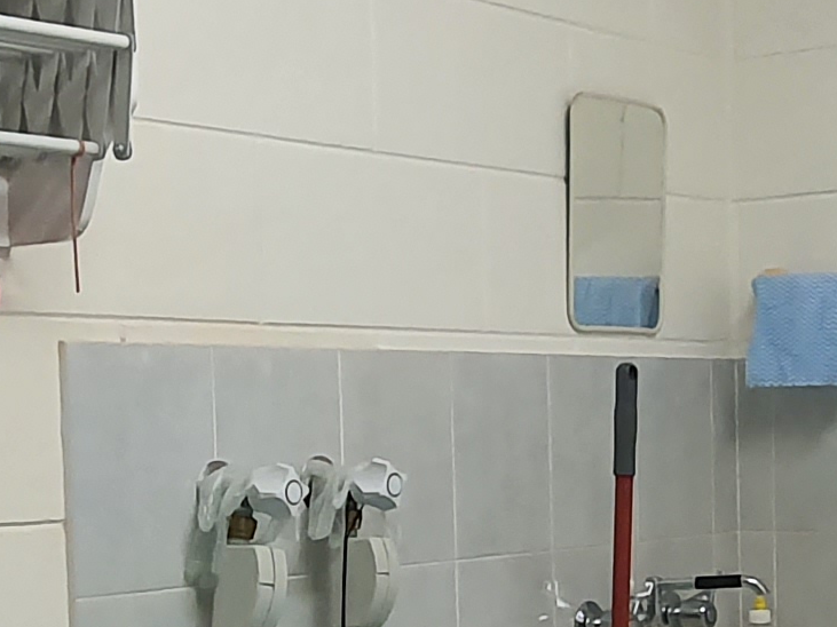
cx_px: 482
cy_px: 598
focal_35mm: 82
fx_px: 1982
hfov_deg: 23.8
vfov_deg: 17.6
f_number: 2.2
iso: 200
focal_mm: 1.8
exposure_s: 1/50
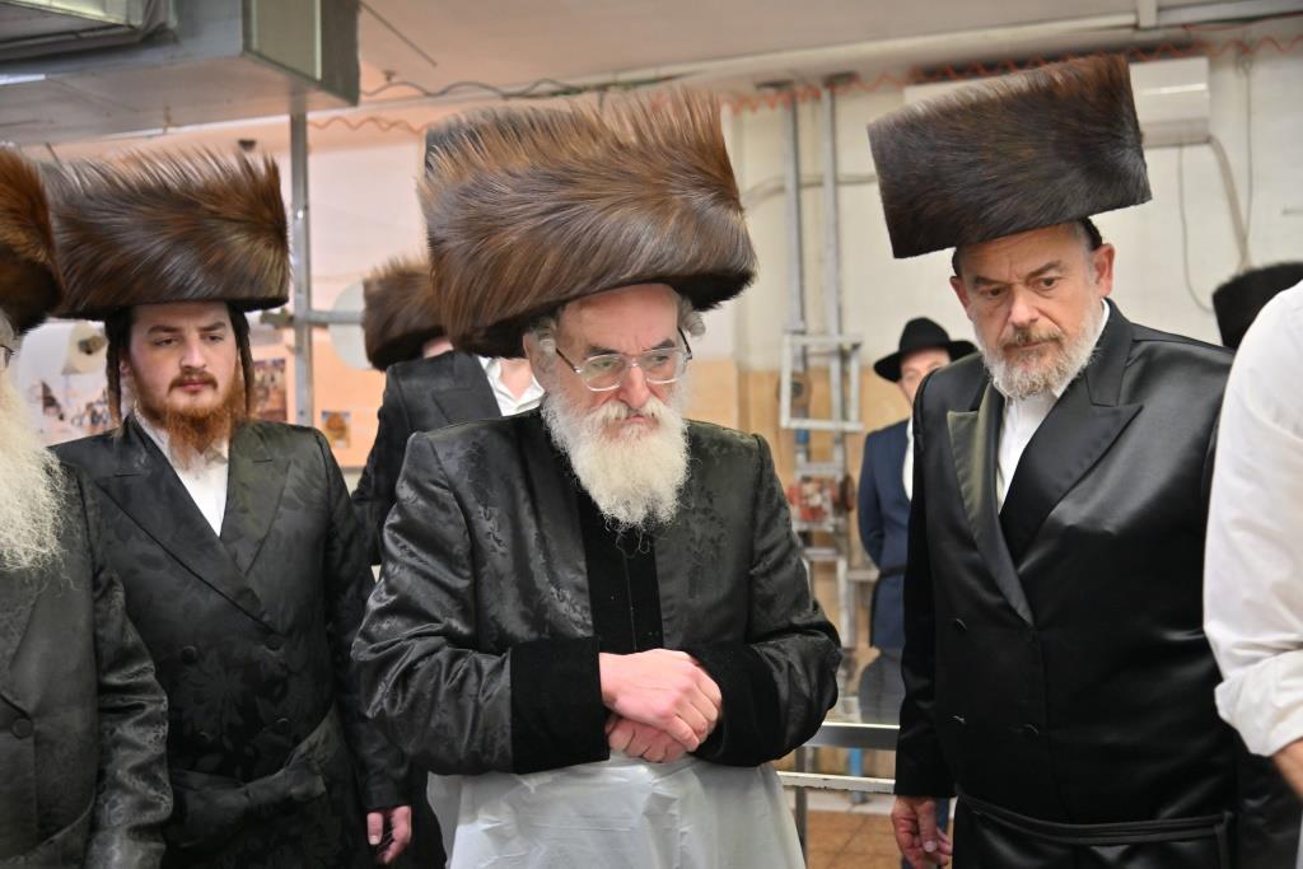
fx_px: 1375
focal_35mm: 38
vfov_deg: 35.1
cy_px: 434
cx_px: 652
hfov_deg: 50.7
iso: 800
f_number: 4
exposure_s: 1/160
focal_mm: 38
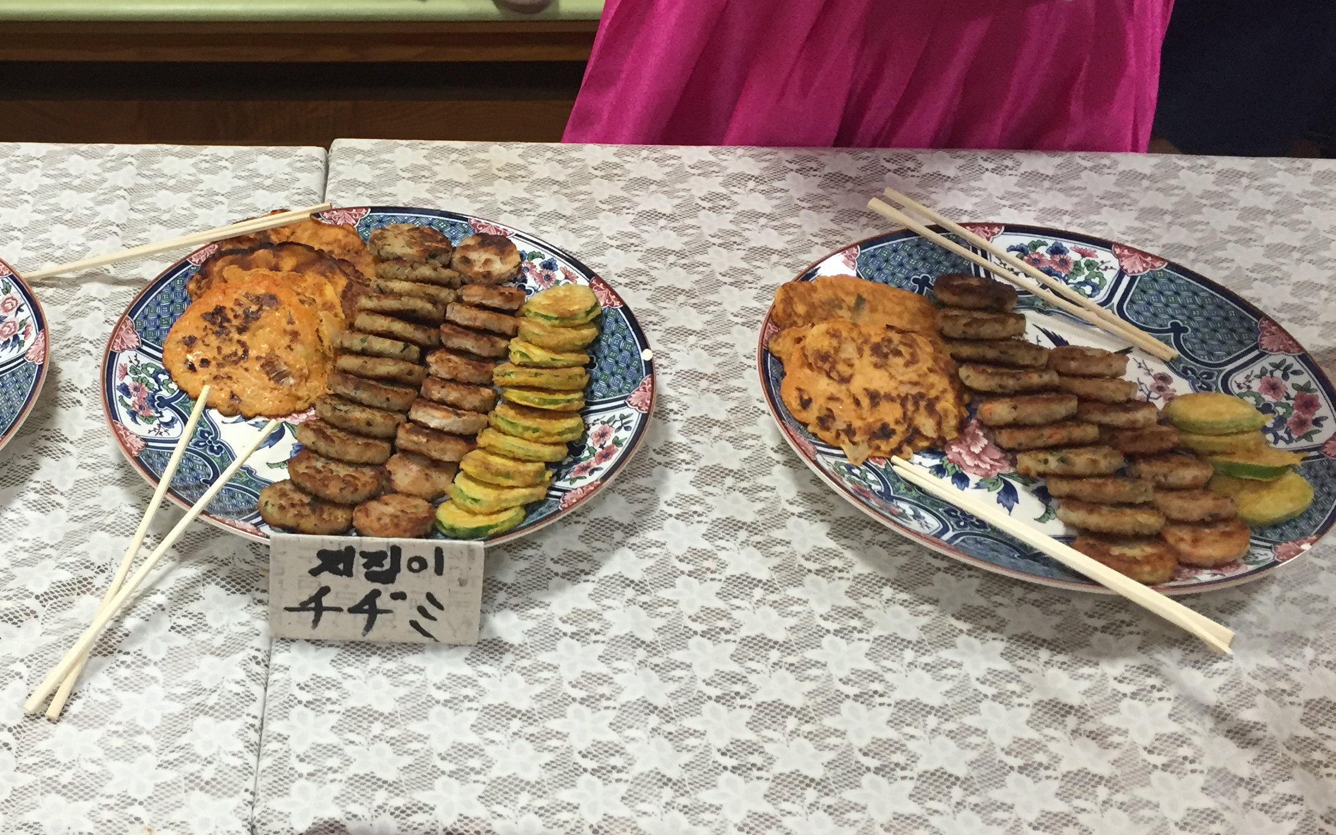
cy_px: 447
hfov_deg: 43.3
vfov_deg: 28.6
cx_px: 380
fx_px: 1639
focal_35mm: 45
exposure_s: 1/30
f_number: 2.2
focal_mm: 4.15
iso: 50
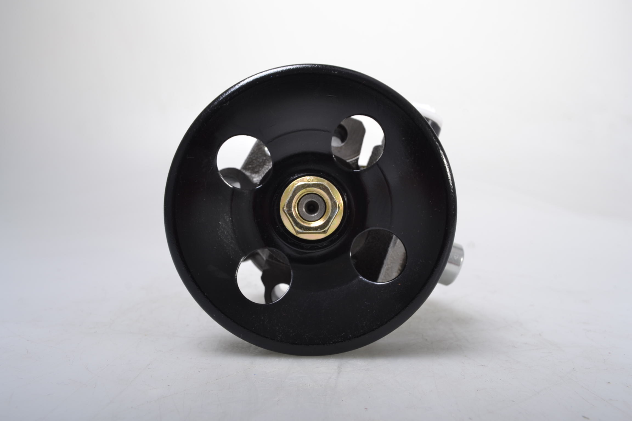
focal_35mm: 27
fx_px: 474
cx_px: 316
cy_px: 210
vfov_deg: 47.9
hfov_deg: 67.4
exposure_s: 1/100
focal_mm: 18
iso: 100
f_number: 13
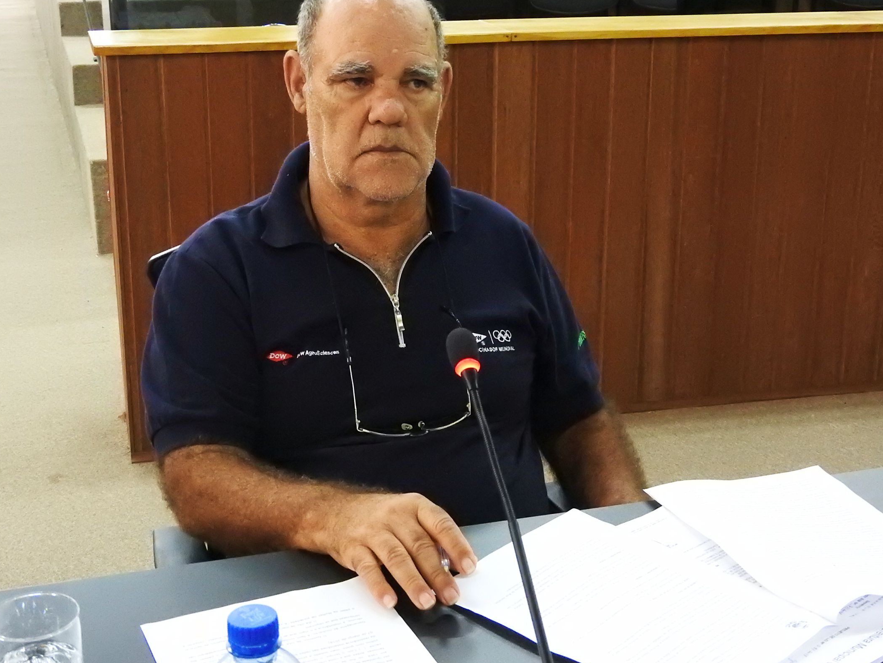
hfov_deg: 34.3
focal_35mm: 56
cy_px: 296
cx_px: 422
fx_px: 1429
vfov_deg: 26.1
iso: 1600
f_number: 4
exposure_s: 1/30
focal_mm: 9
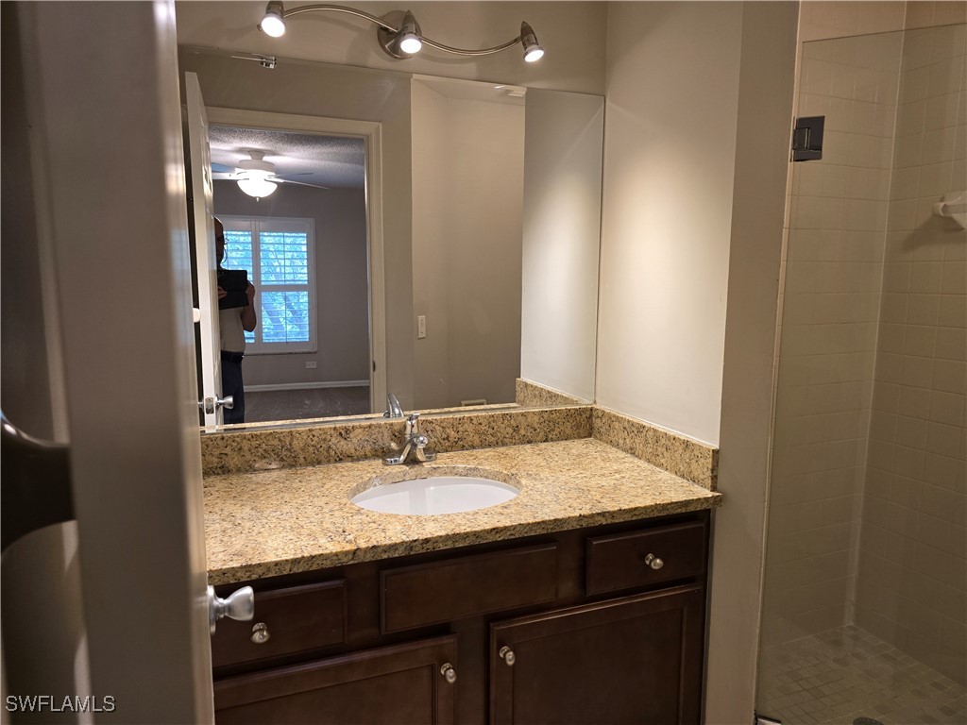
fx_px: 643
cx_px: 484
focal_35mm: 23
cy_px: 362
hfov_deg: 73.9
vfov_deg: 58.9
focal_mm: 6.3
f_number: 1.7
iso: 160
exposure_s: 1/120
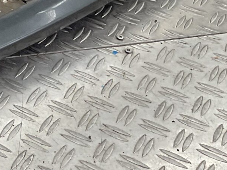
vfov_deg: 11.0
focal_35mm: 123
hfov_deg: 14.9
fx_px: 807
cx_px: -110
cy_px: -161
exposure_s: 1/120
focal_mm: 3
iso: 32
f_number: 1.8
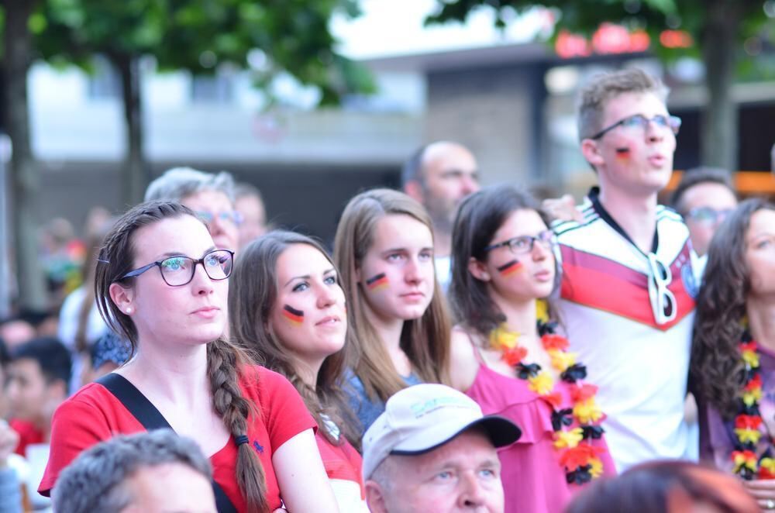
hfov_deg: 16.1
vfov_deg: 10.7
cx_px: 388
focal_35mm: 128
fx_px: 2739
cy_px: 256
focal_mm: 85
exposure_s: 1/80
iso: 400
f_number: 2.8
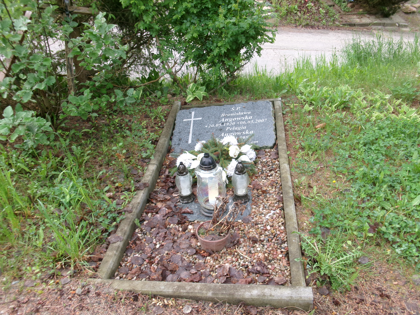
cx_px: 210
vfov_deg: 49.7
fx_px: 340
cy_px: 158
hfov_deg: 63.4
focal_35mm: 28
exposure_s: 1/70
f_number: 3.9
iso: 100
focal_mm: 5.1
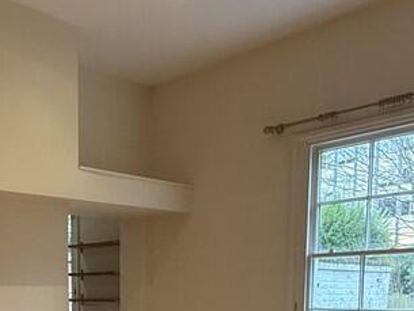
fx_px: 562
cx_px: 118
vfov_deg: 27.8
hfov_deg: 39.6
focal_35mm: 47
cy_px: 354
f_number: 2.2
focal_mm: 2.22
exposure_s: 1/100
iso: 320
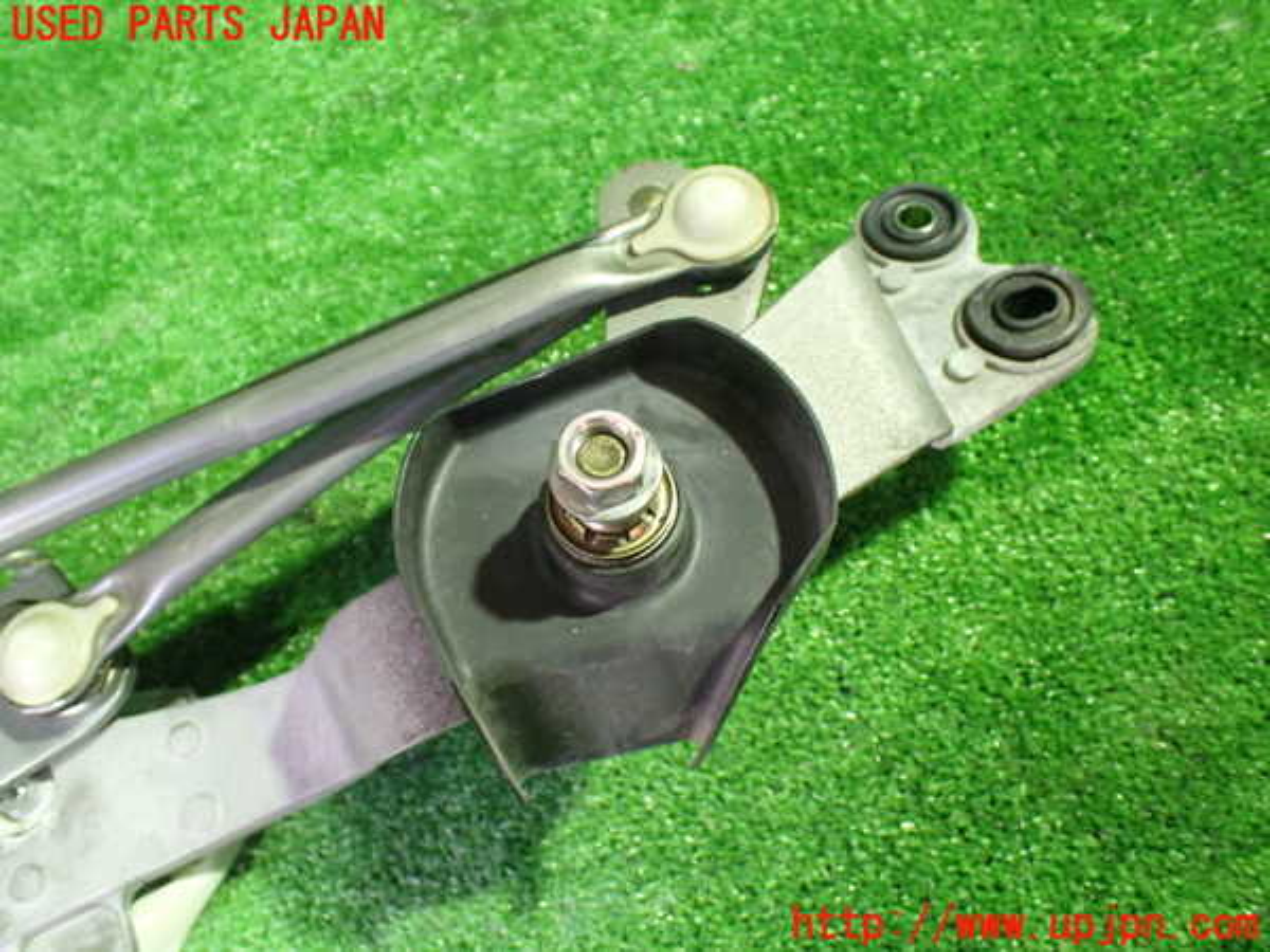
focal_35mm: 30
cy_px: 476
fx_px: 1101
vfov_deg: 46.8
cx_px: 635
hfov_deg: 60.0
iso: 1000
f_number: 2.3
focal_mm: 5.4
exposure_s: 1/30
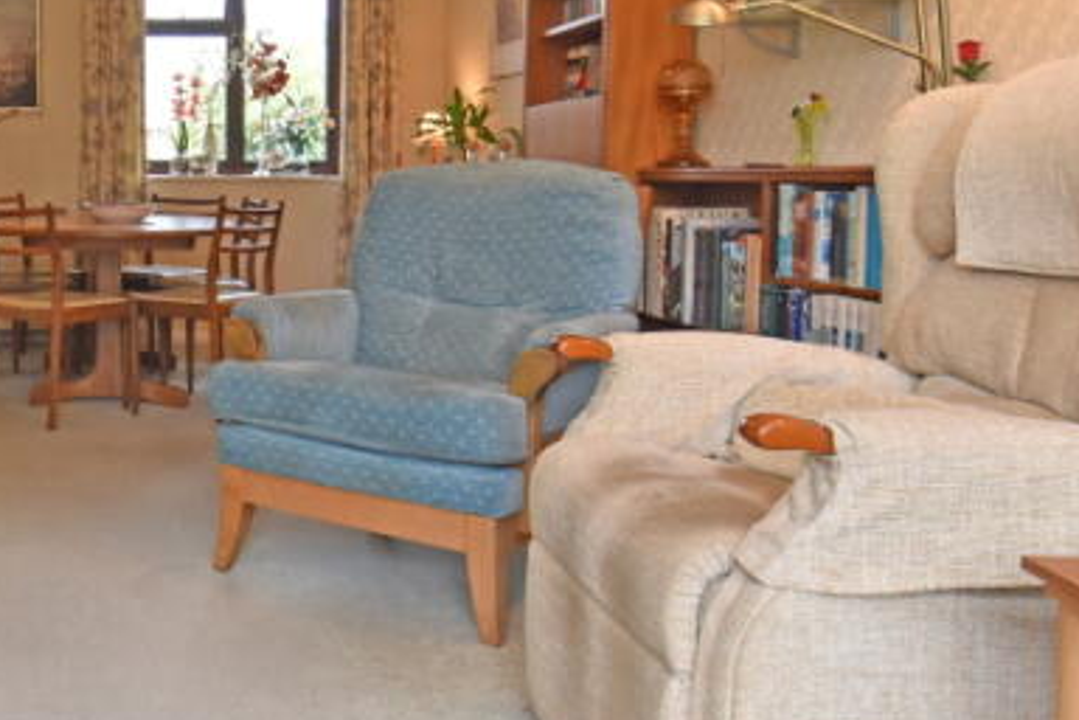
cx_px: 73
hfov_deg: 43.5
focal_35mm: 40
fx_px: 1199
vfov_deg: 32.6
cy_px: 165
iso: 720
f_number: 5
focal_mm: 10
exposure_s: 1/200
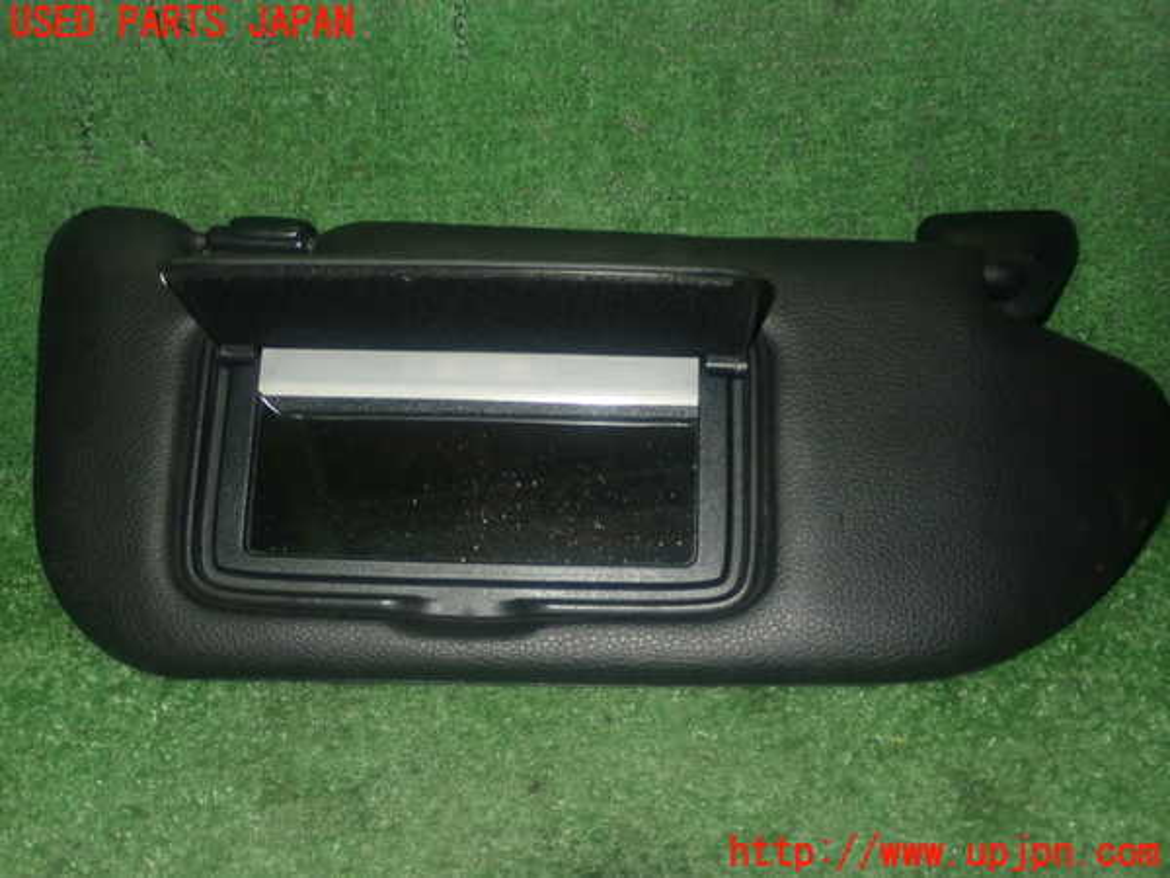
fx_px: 1487
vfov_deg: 32.9
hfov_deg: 42.9
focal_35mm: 44
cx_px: 585
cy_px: 439
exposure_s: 1/40
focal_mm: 7.84
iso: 800
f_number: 9
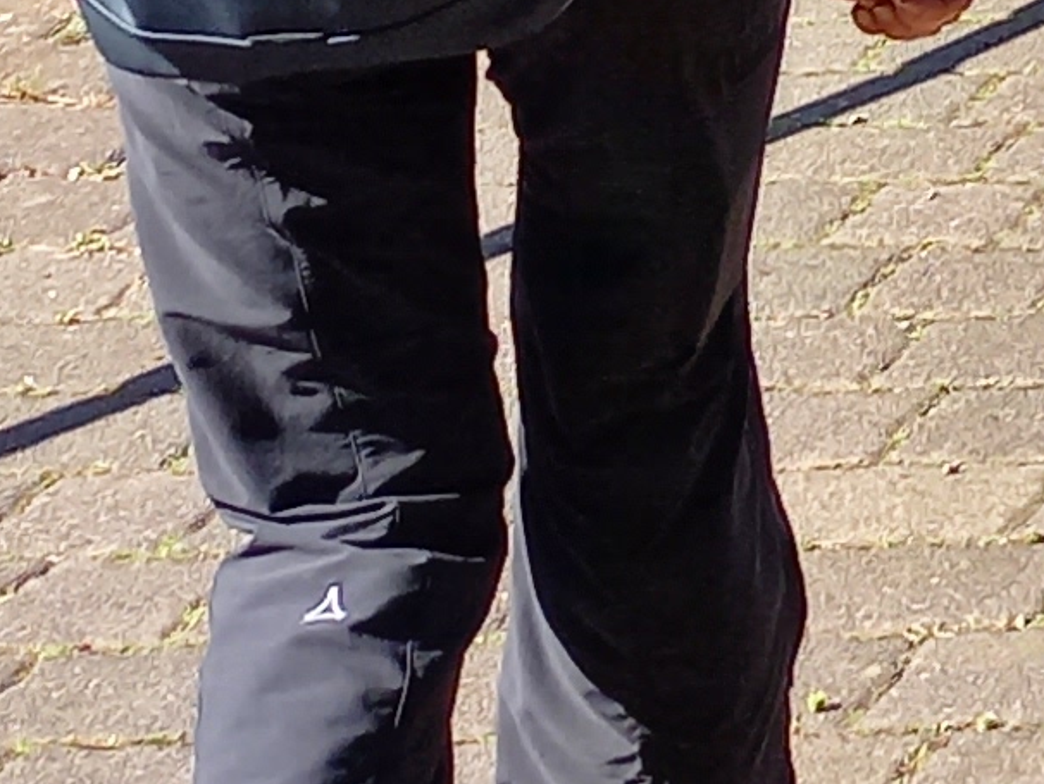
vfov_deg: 8.2
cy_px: -1208
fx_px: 4978
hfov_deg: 10.0
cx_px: 2722
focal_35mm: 165
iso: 50
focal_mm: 4.65
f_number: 1.8
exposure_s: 1/407
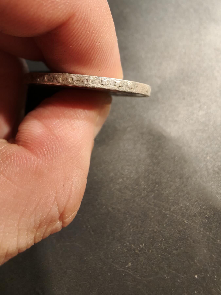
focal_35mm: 23
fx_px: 196
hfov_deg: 58.9
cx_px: 110
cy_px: 148
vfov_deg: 73.9
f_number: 2
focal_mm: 2.32
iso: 250
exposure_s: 1/77.5
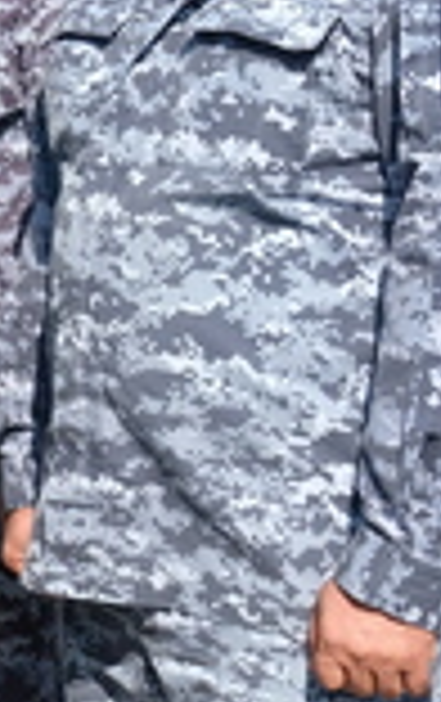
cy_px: 198
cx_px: -652
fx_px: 2472
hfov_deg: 9.1
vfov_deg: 16.1
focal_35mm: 129
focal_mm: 22.3
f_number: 5.6
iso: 1250
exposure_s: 1/3800
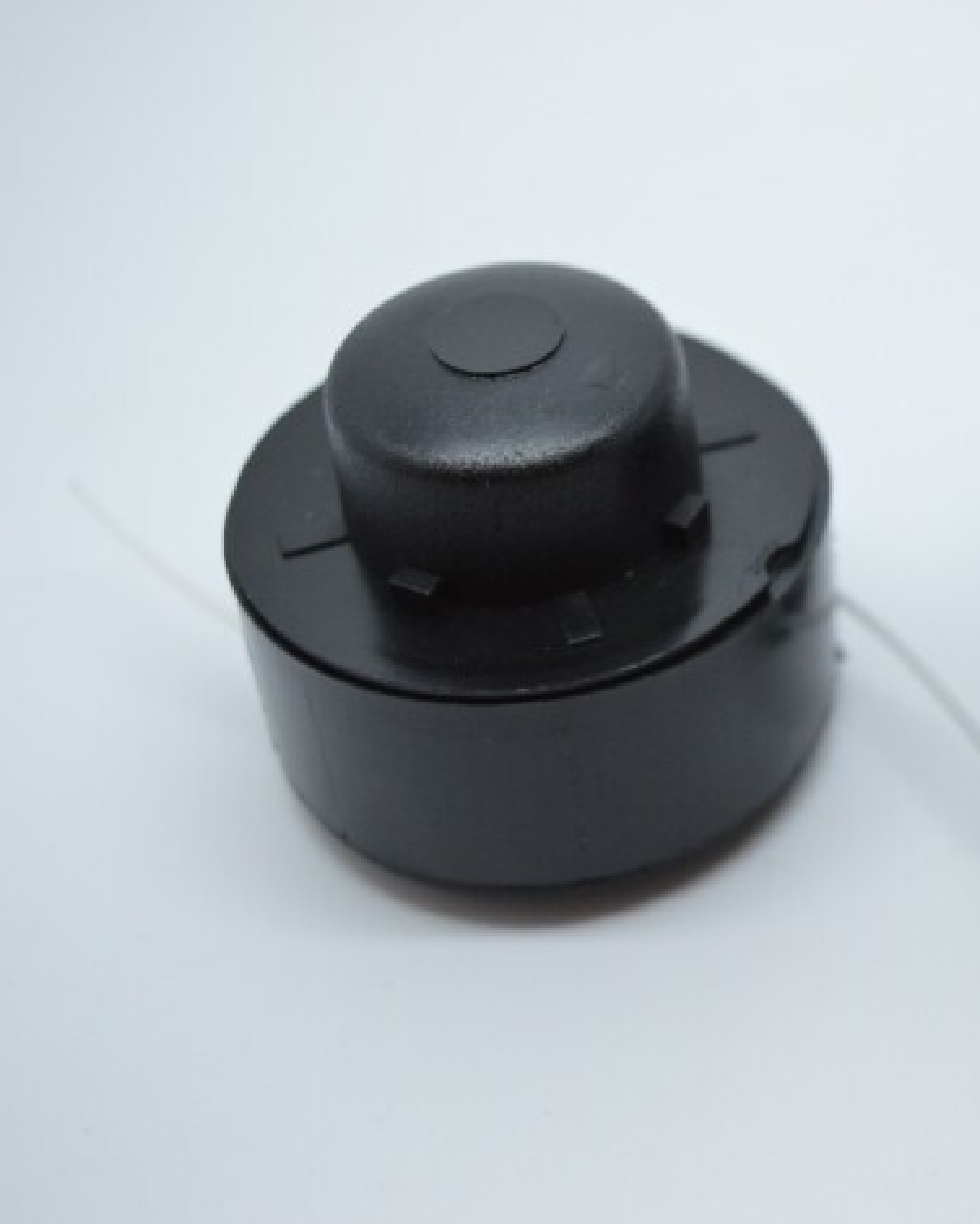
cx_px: 907
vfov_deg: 28.4
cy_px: 615
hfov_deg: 22.3
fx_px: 2418
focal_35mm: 67
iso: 400
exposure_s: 1/100
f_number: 5
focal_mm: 31
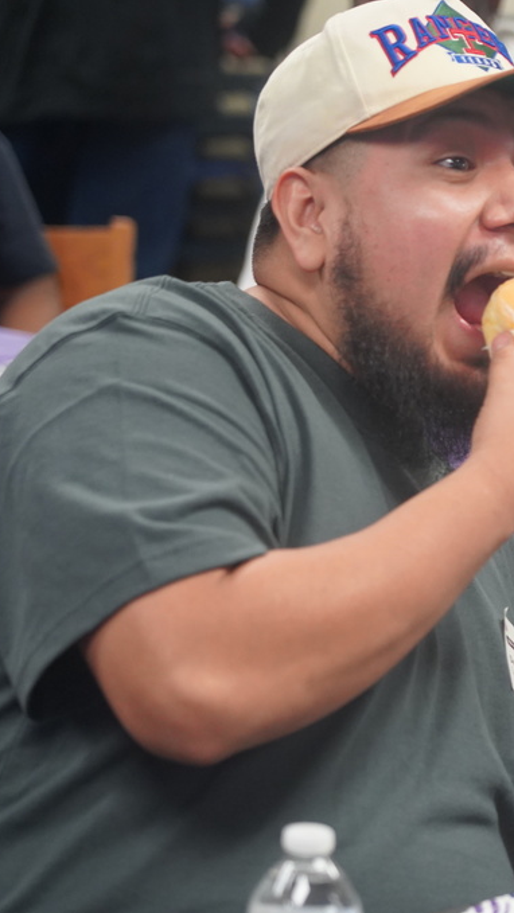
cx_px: 583
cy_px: 456
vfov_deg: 13.0
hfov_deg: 7.3
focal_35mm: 166
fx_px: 4022
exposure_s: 1/160
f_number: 4
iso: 2500
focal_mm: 105
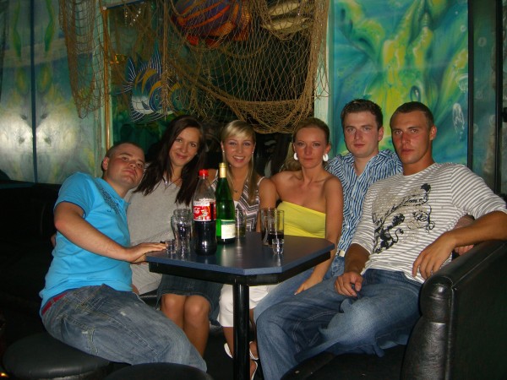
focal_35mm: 38
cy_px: 190
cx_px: 254
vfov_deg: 37.7
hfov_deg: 49.0
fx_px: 557
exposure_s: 1/60
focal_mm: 7.9
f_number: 2.8
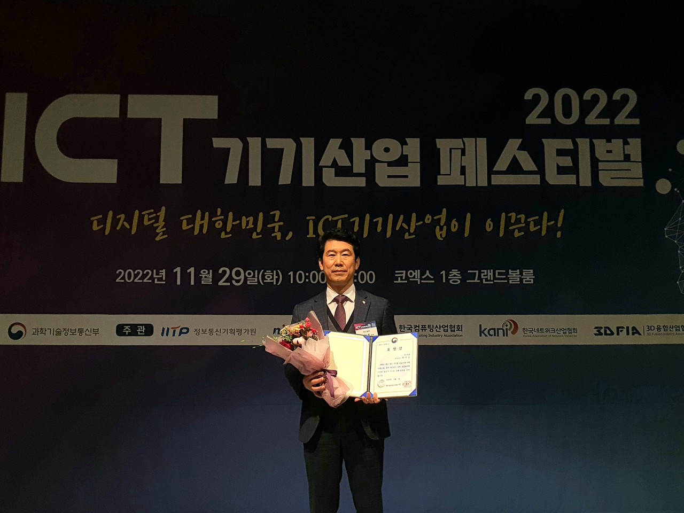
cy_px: 256
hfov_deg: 67.3
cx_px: 342
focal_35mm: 26
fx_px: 514
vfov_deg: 53.1
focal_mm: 4.3
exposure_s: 1/120
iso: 125
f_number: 2.4
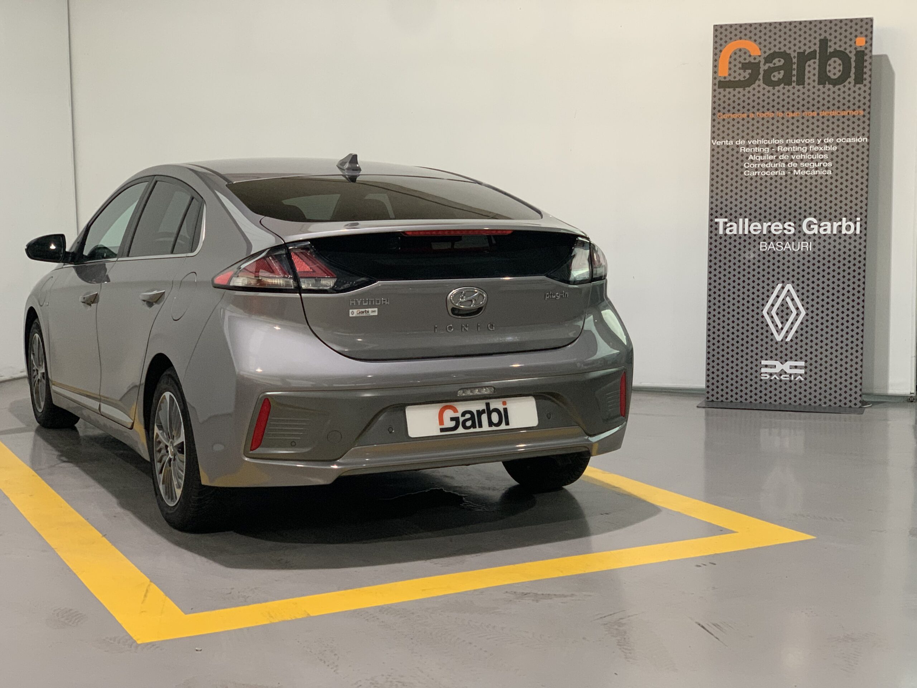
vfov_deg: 28.0
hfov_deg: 36.8
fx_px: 1378
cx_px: 458
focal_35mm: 52
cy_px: 344
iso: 250
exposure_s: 1/60
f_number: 2.4
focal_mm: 6
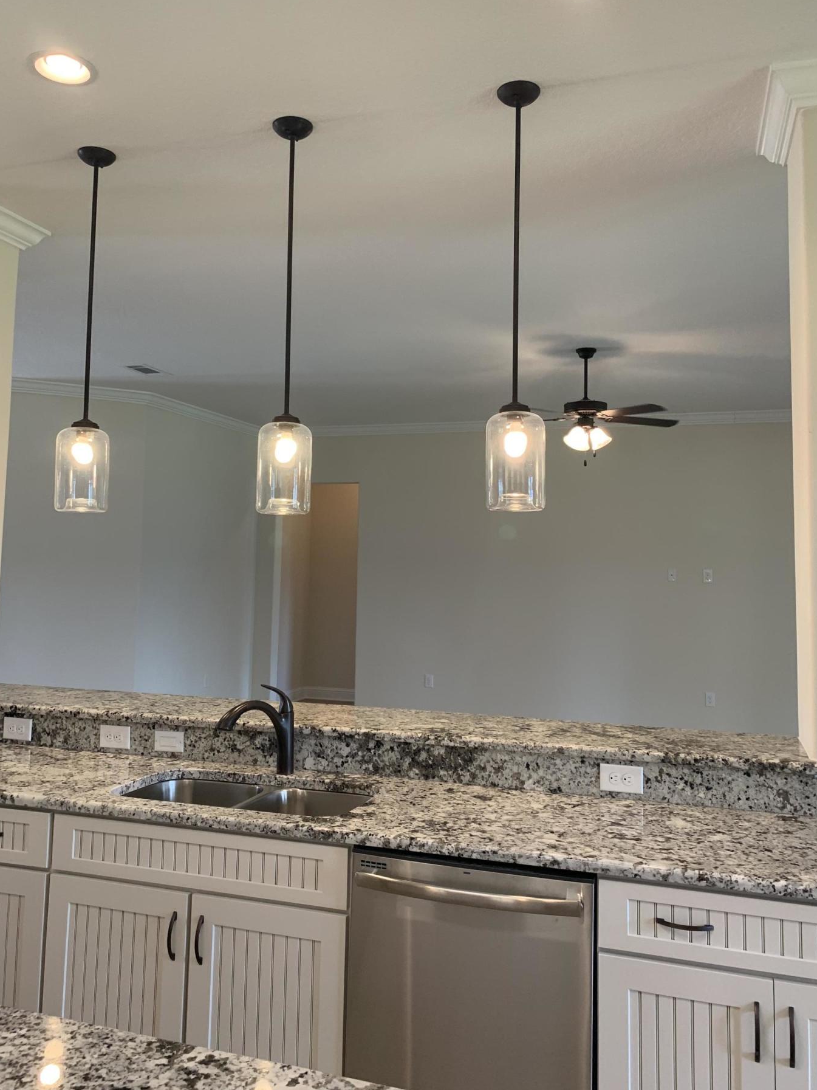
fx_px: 912
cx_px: 395
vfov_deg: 61.5
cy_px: 485
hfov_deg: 48.2
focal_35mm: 29
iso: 80
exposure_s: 1/60
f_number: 1.8
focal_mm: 4.25
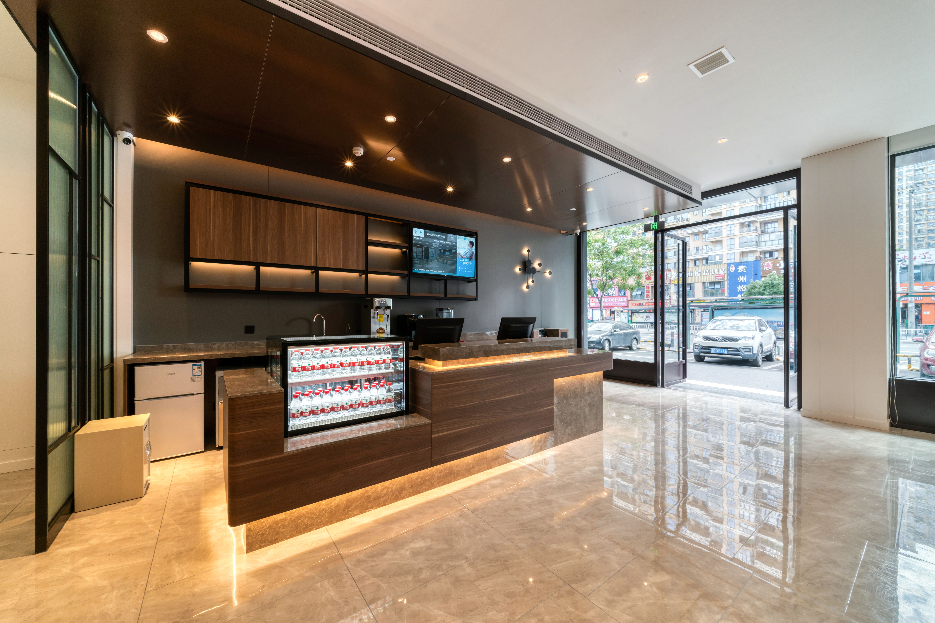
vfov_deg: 85.4
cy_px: 312
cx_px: 468
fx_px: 338
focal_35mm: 13
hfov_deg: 108.3
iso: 320
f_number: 13
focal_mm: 13
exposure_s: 1/8
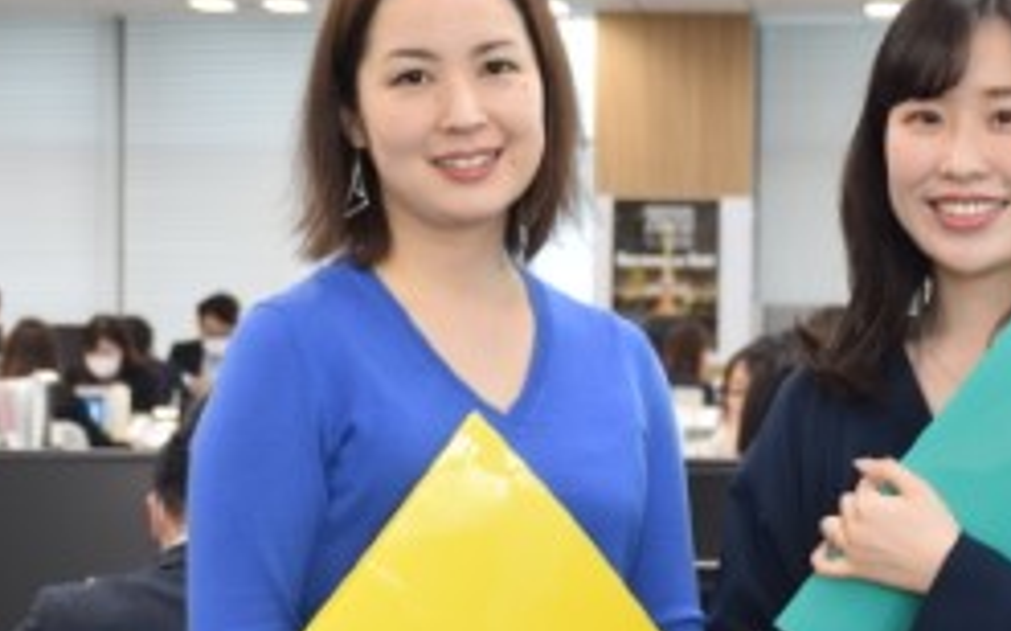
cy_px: 373
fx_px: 4910
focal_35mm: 178
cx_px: 618
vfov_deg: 7.3
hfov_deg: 11.8
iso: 320
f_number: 5
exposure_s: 1/15
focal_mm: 45
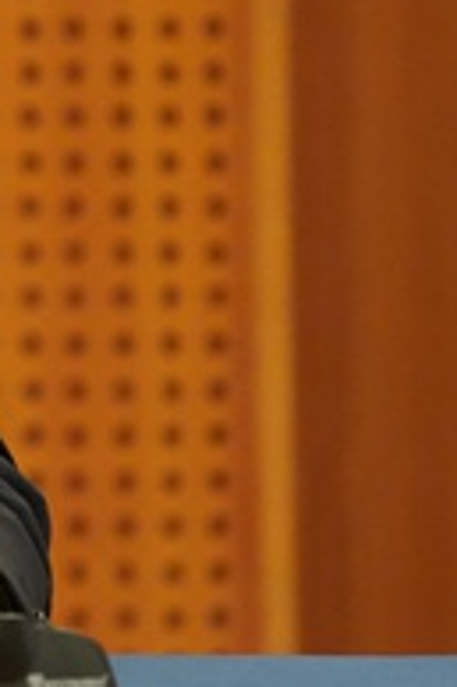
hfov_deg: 2.8
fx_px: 9308
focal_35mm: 488
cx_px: -776
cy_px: -92
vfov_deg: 4.2
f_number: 5
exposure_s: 1/160
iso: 6400
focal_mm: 126
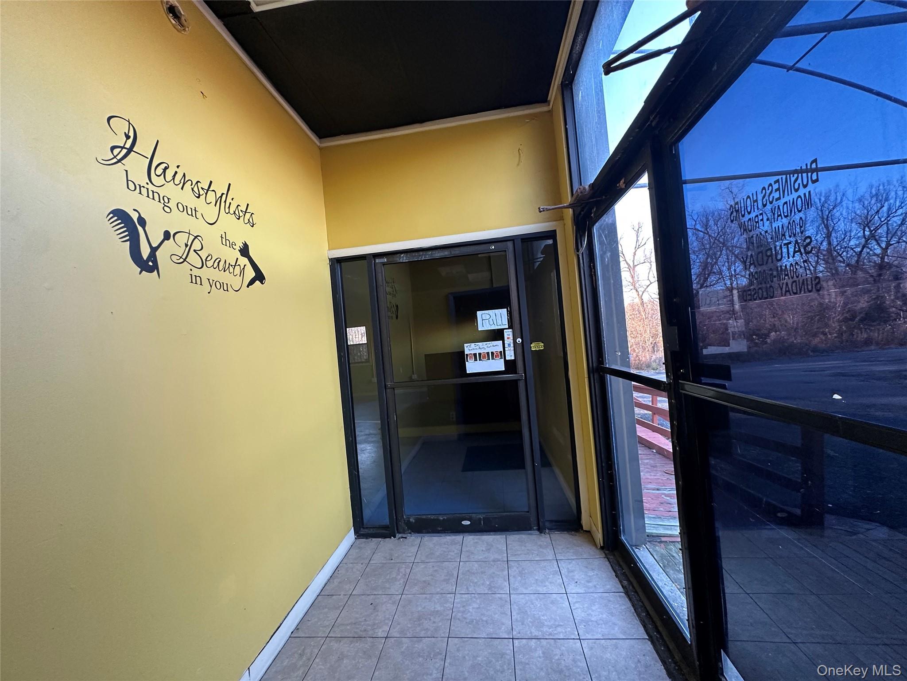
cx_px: 454
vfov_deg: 85.7
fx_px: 367
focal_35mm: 14
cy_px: 340
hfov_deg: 102.1
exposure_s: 1/120
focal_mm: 2.22
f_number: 2.2
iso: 250
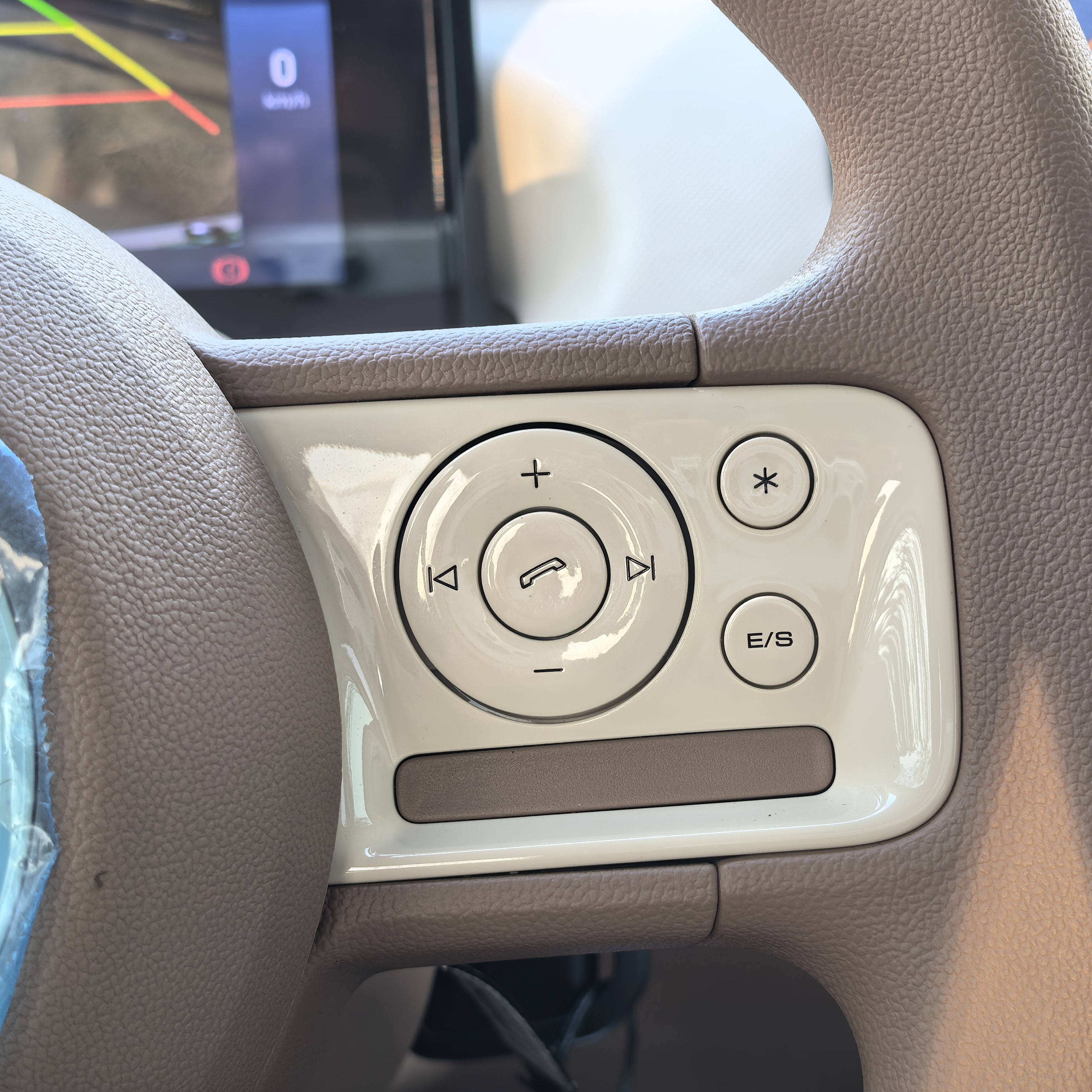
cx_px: 675
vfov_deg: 26.9
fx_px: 2284
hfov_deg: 26.8
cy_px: 547
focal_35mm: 64
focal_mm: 6.98
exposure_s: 1/100
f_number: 2
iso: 80
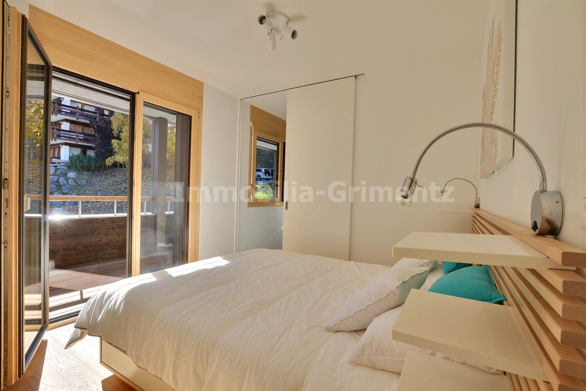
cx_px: 293
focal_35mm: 16
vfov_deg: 72.0
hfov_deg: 95.0
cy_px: 196
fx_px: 269
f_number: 9
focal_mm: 11
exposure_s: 1/2
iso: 400
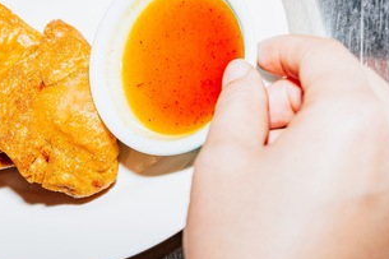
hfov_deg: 19.6
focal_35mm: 103
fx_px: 1112
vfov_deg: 13.3
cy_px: 115
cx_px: 64
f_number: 6.7
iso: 200
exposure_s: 1/250
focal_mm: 43
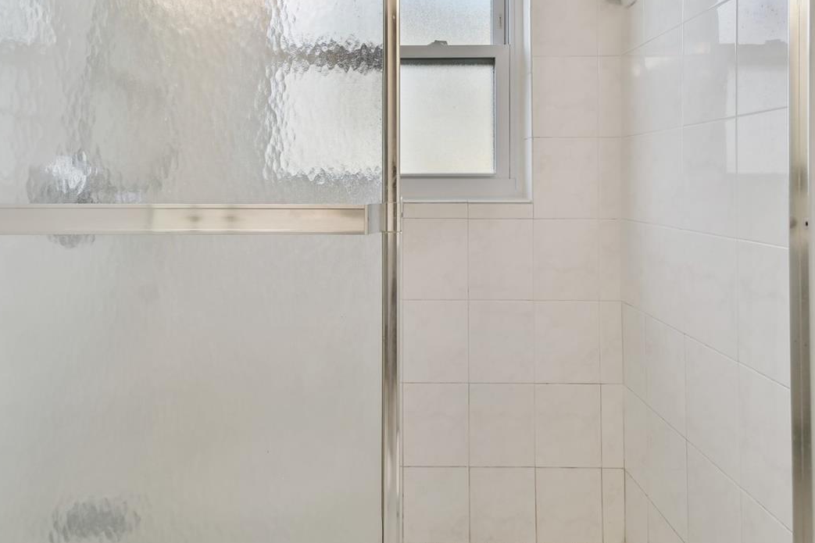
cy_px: 171
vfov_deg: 53.7
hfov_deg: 76.1
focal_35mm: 23
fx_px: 521
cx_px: 390
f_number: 7.1
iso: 100
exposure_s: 1/60
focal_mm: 10
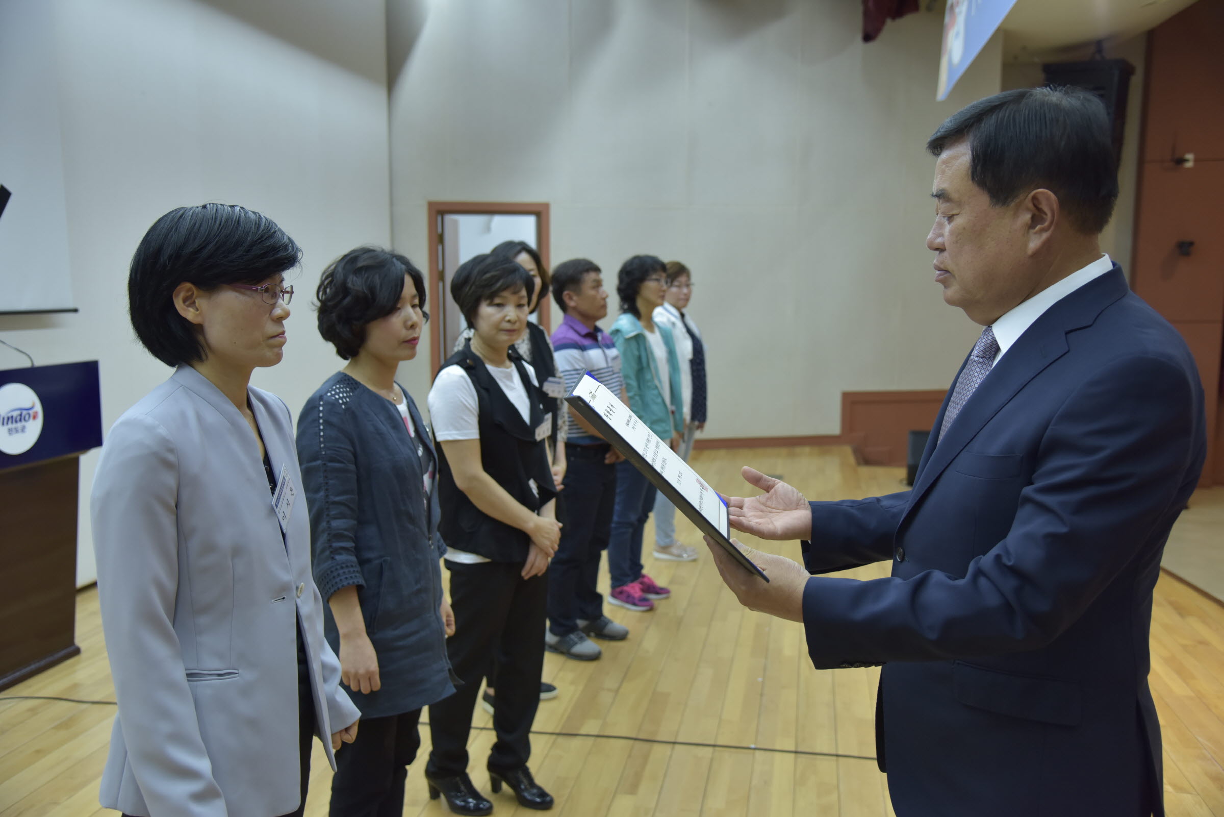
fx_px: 1088
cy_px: 408
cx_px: 612
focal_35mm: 32
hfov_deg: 58.7
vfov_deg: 41.1
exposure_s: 1/100
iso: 1000
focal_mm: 32
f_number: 4
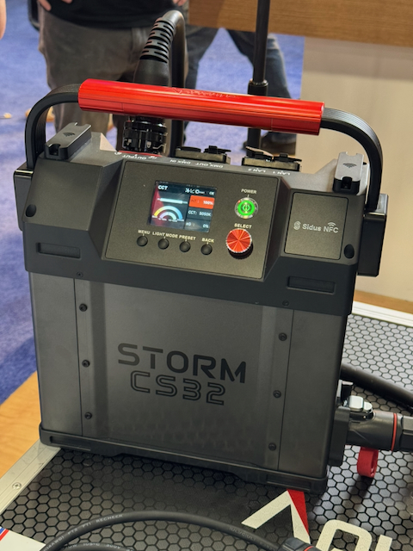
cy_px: 276
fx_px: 764
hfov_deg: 30.3
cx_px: 206
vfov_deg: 39.7
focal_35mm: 48
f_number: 1.78
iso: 160
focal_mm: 6.76
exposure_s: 1/60
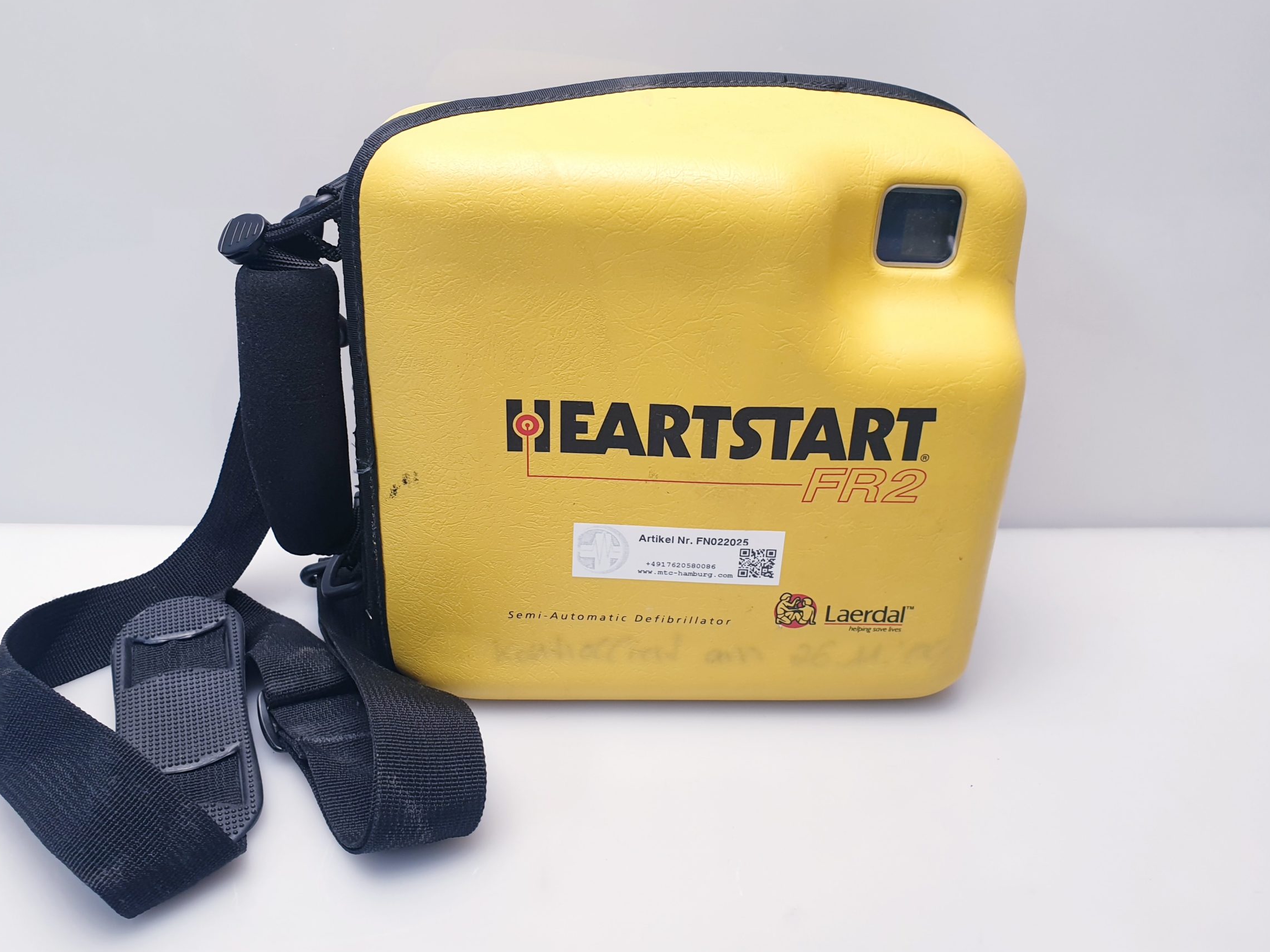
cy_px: 455
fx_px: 1064
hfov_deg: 61.6
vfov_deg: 48.2
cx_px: 613
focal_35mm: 29
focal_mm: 4.3
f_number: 2.4
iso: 64
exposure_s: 1/50
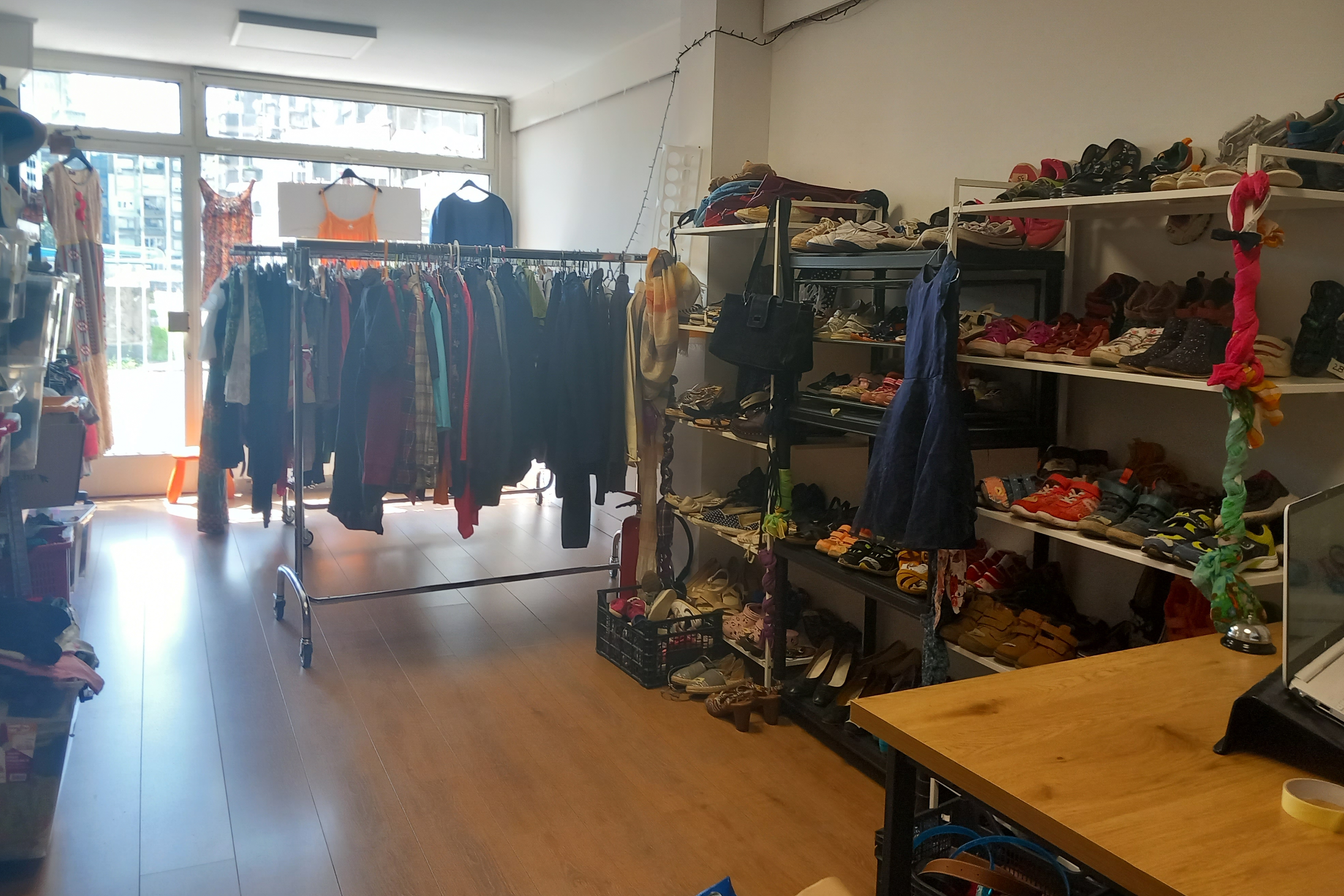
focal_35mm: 29
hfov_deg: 63.6
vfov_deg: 44.9
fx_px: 1083
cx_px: 651
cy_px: 391
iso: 100
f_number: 1.8
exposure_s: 1/50
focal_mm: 4
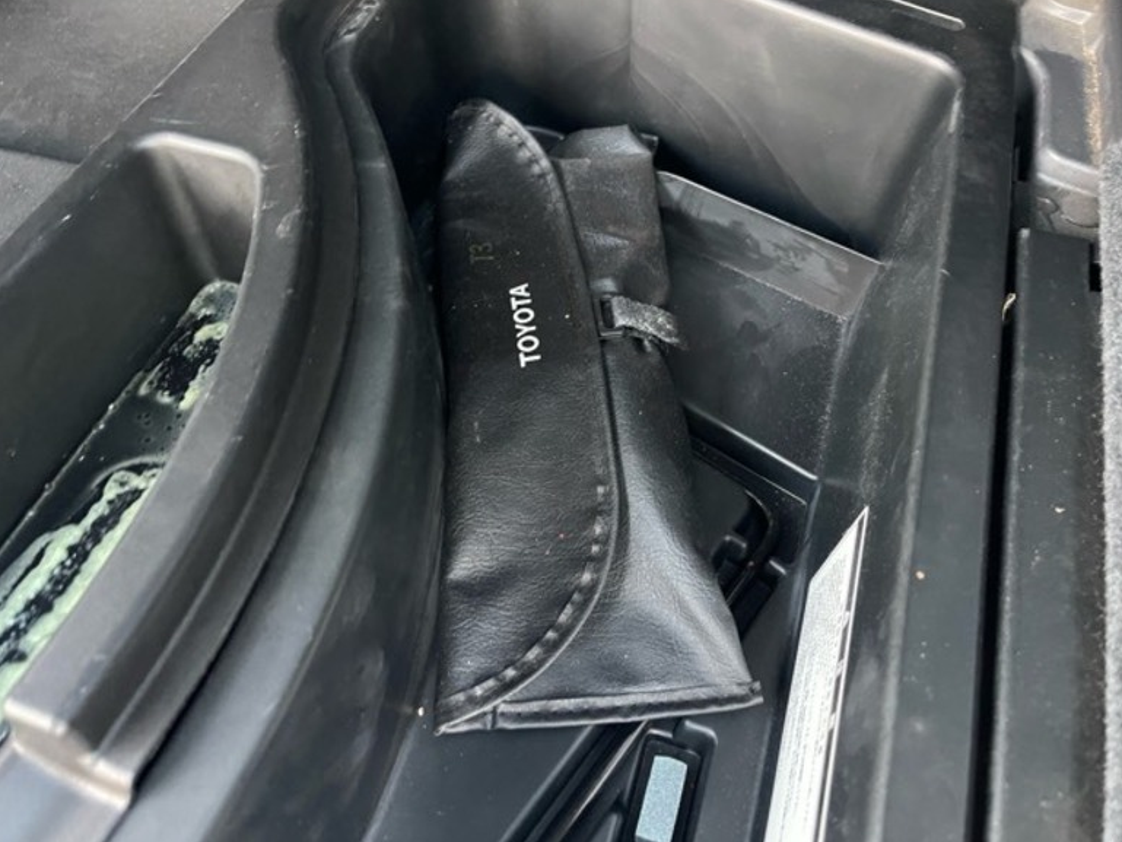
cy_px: 409
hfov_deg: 67.3
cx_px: 557
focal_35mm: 26
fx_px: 843
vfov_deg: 53.1
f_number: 1.6
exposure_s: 1/30
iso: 800
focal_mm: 5.1
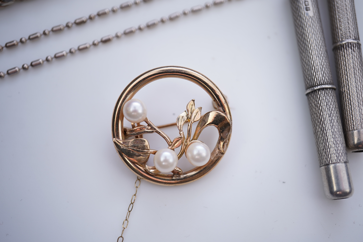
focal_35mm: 45
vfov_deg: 29.9
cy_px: 121
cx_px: 182
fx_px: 454
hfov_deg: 43.6
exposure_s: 1/60
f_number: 4.5
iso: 100
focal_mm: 30
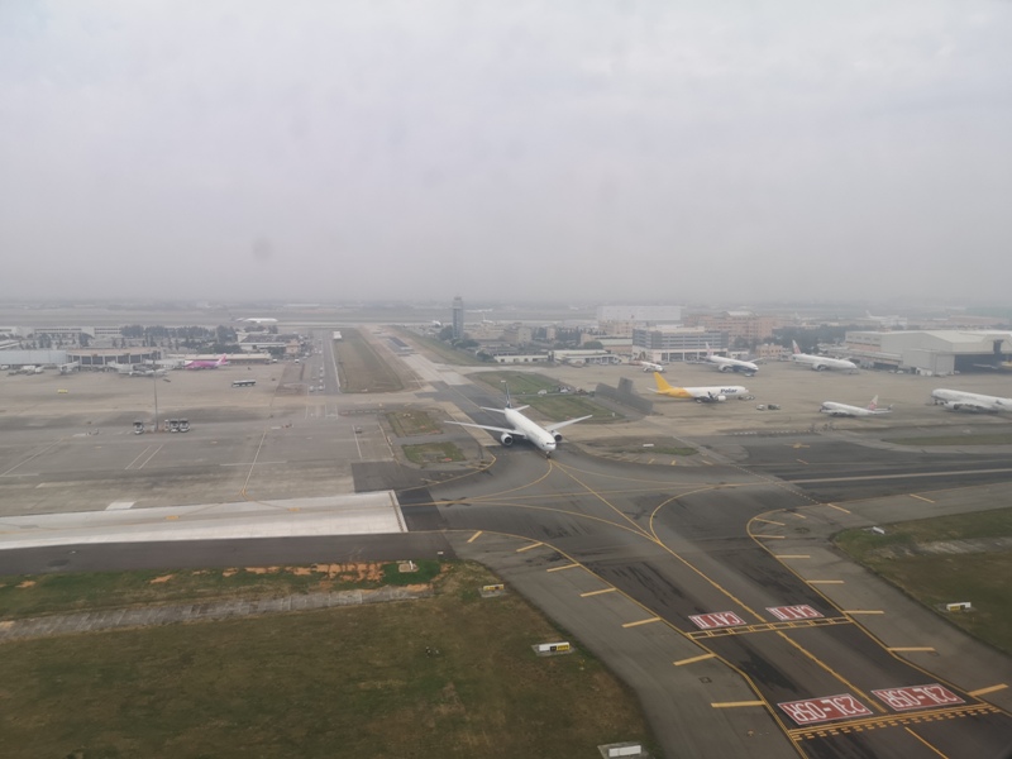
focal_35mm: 27
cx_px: 506
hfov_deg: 65.3
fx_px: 789
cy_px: 380
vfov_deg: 51.4
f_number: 1.8
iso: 50
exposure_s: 1/1437
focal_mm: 3.95
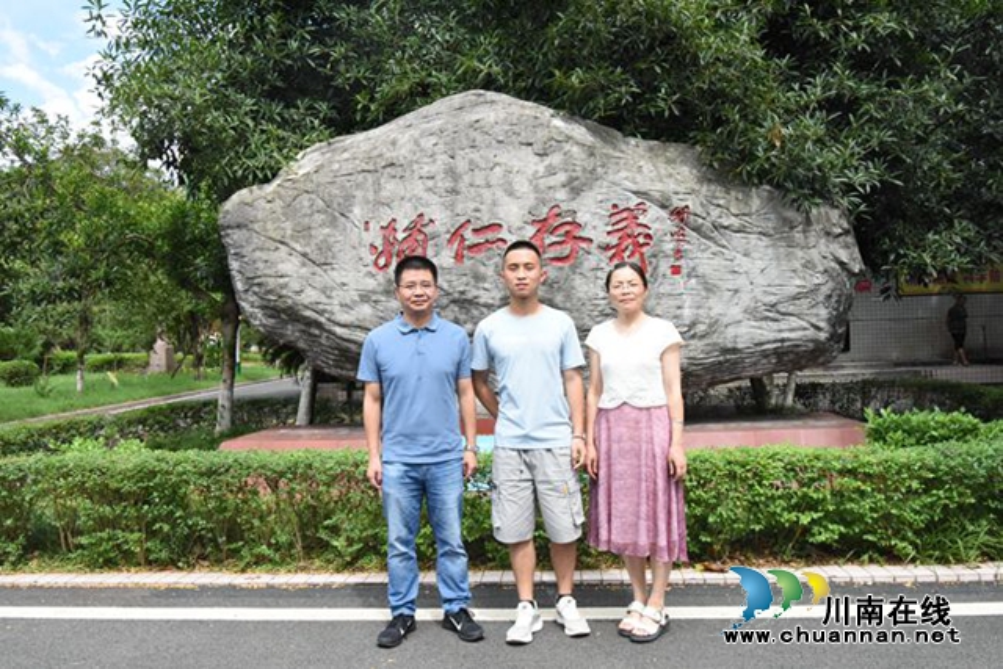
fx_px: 864
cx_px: 502
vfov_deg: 42.3
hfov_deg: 60.3
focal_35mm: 31
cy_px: 334
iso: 6400
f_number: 18
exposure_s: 1/1250
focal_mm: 31
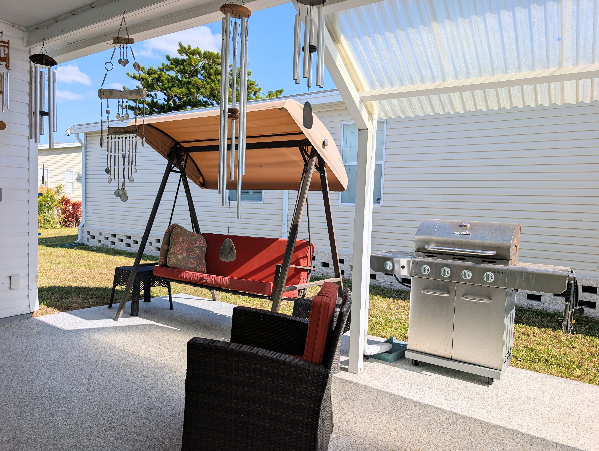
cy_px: 226
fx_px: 416
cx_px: 300
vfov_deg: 56.9
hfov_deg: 71.5
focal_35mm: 24
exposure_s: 1/1890
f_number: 1.68
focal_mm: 6.9
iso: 20
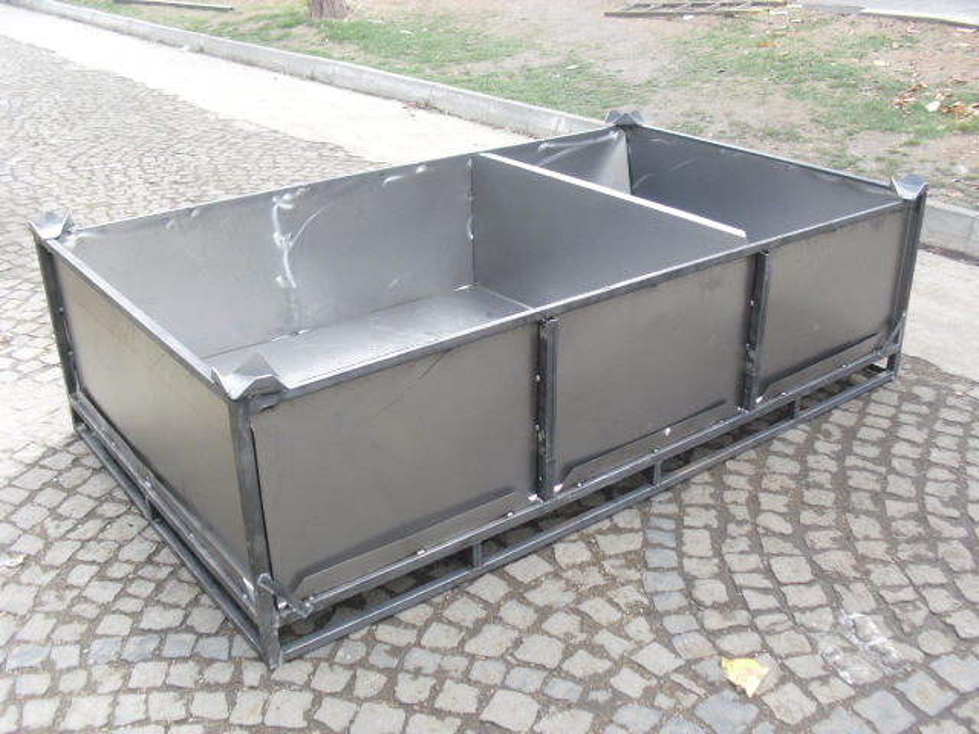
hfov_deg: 51.4
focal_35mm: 36
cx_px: 490
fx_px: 1018
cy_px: 367
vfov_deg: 39.7
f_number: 3.1
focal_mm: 6.3
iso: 100
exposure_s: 1/60
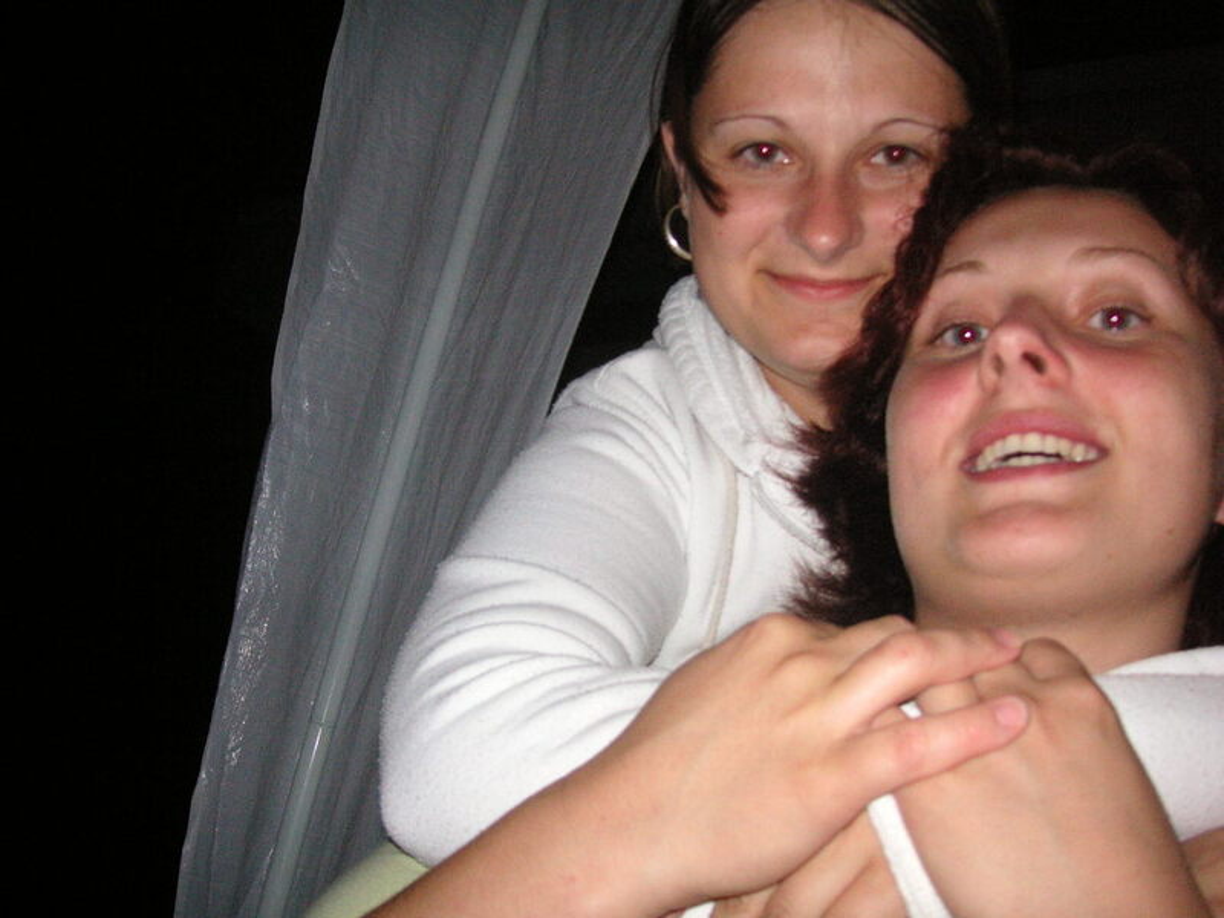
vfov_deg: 38.7
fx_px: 1308
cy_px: 459
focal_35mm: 37
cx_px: 612
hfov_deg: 50.1
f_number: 2.8
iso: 160
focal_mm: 6.1
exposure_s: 1/45
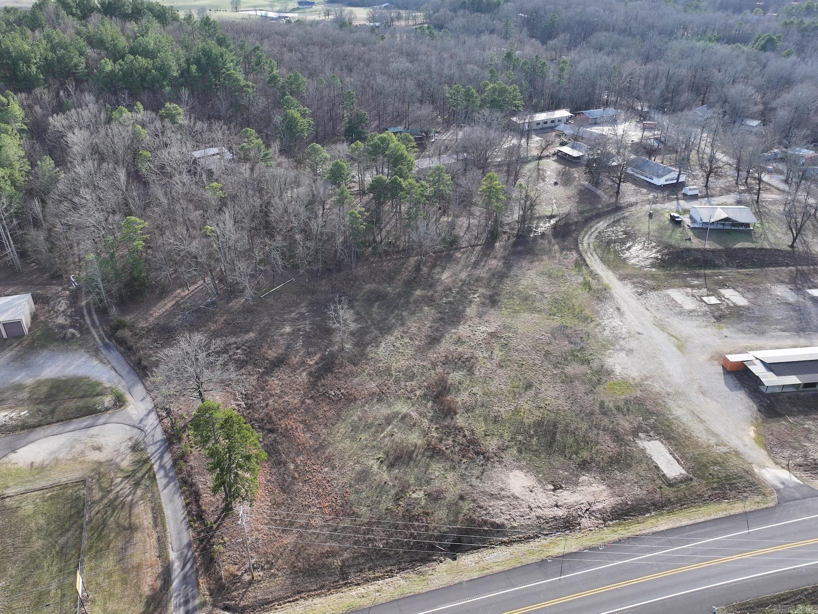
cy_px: 307
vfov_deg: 56.8
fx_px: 567
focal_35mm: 24
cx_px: 409
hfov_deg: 71.6
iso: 110
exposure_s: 1/500
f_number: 2.8
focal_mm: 12.29
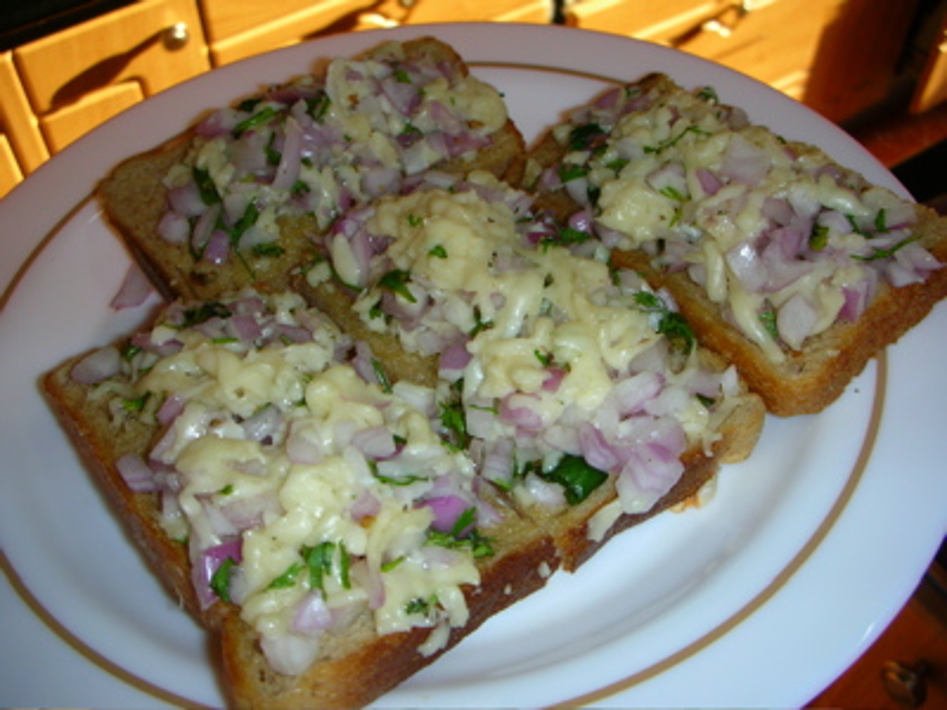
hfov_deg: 52.6
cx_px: 474
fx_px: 958
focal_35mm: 35
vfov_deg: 40.7
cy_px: 355
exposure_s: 1/60.1
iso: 50
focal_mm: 5.8
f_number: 3
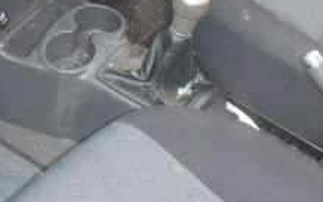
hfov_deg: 23.3
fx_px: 765
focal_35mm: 87
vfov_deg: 14.5
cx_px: 46
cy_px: -39
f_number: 3.9
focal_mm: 5
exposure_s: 1/30
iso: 500
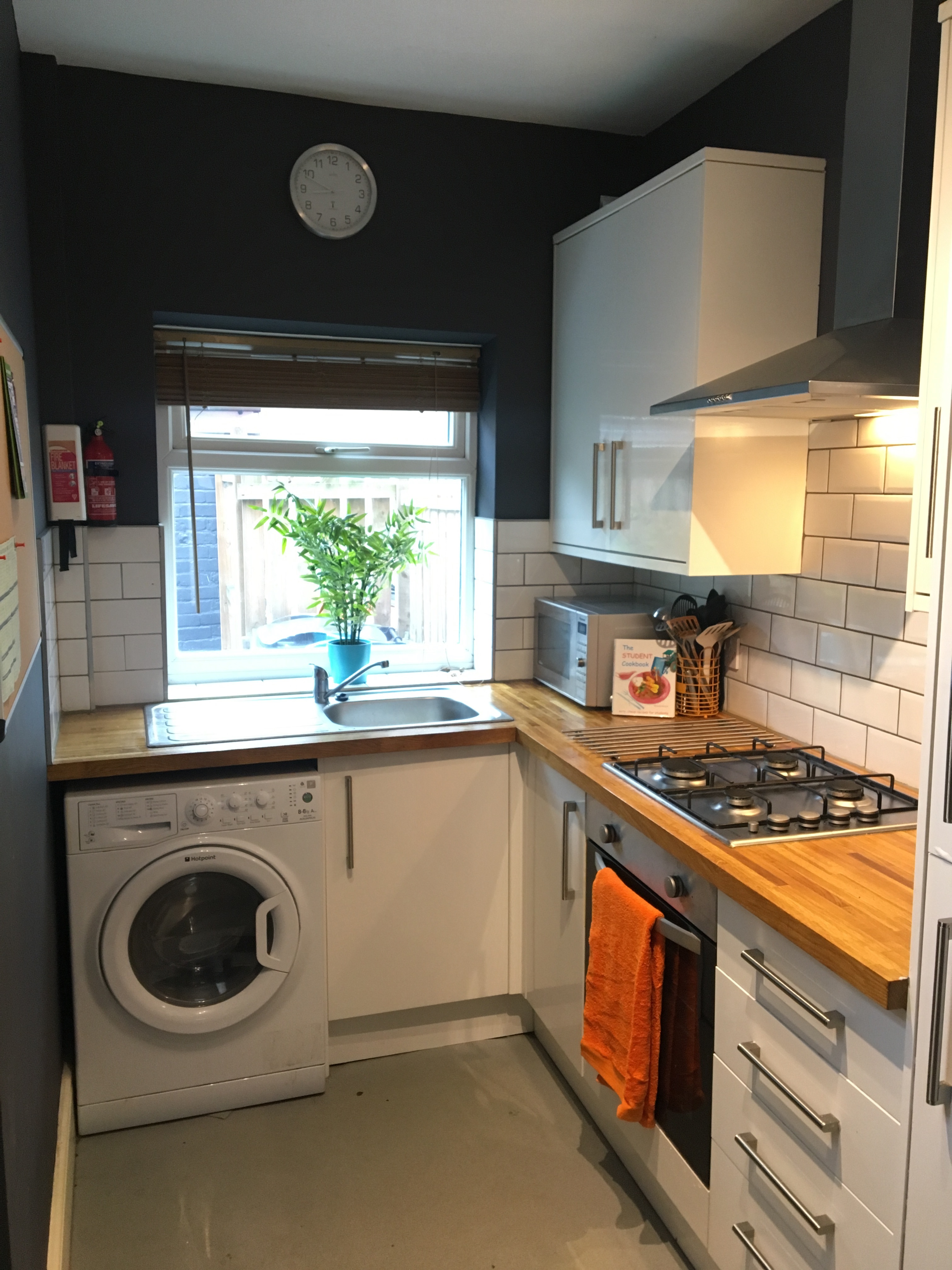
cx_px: 476
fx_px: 1063
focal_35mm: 29
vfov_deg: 61.7
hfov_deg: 48.2
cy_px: 635
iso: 160
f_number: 2.2
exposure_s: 1/33
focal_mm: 4.15
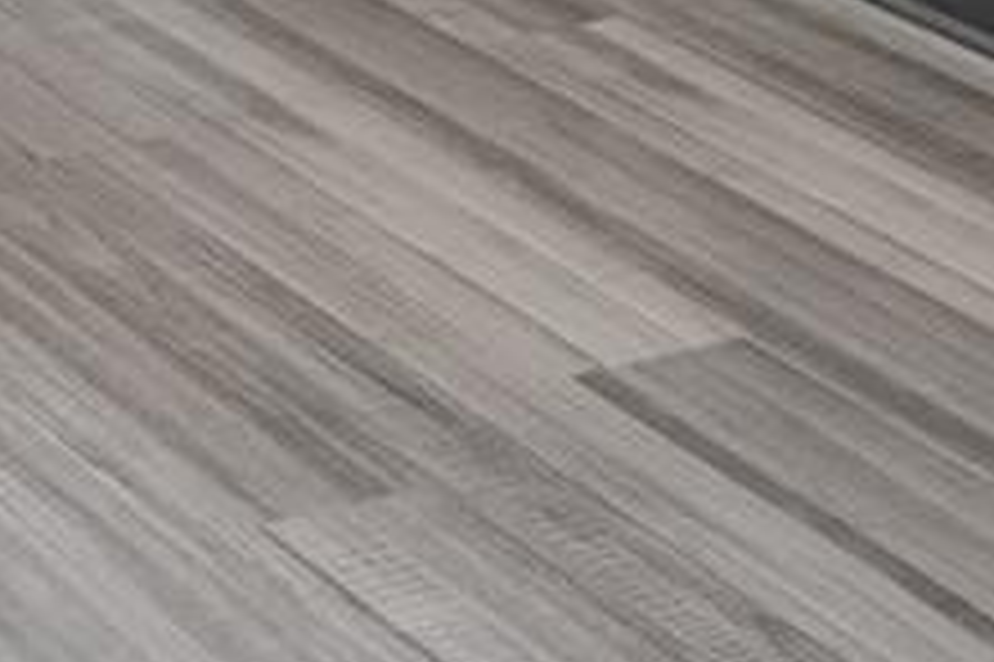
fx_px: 3394
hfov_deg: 15.3
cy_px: -1369
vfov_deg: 8.9
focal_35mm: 123
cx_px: -549
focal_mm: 17
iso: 320
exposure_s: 1/2.5
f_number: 8
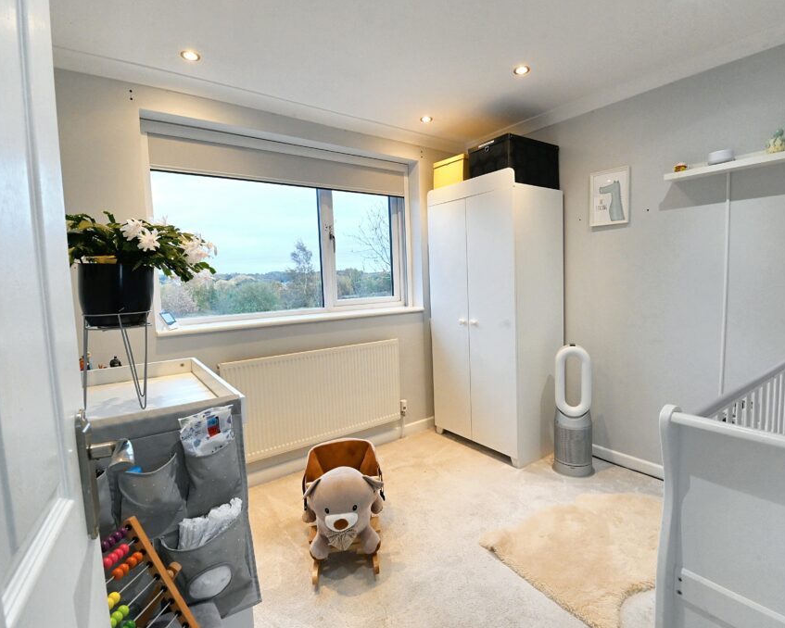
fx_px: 395
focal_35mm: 17
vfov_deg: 77.0
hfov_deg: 89.5
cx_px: 420
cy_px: 314
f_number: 10
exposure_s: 1/80
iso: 2000
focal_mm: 15
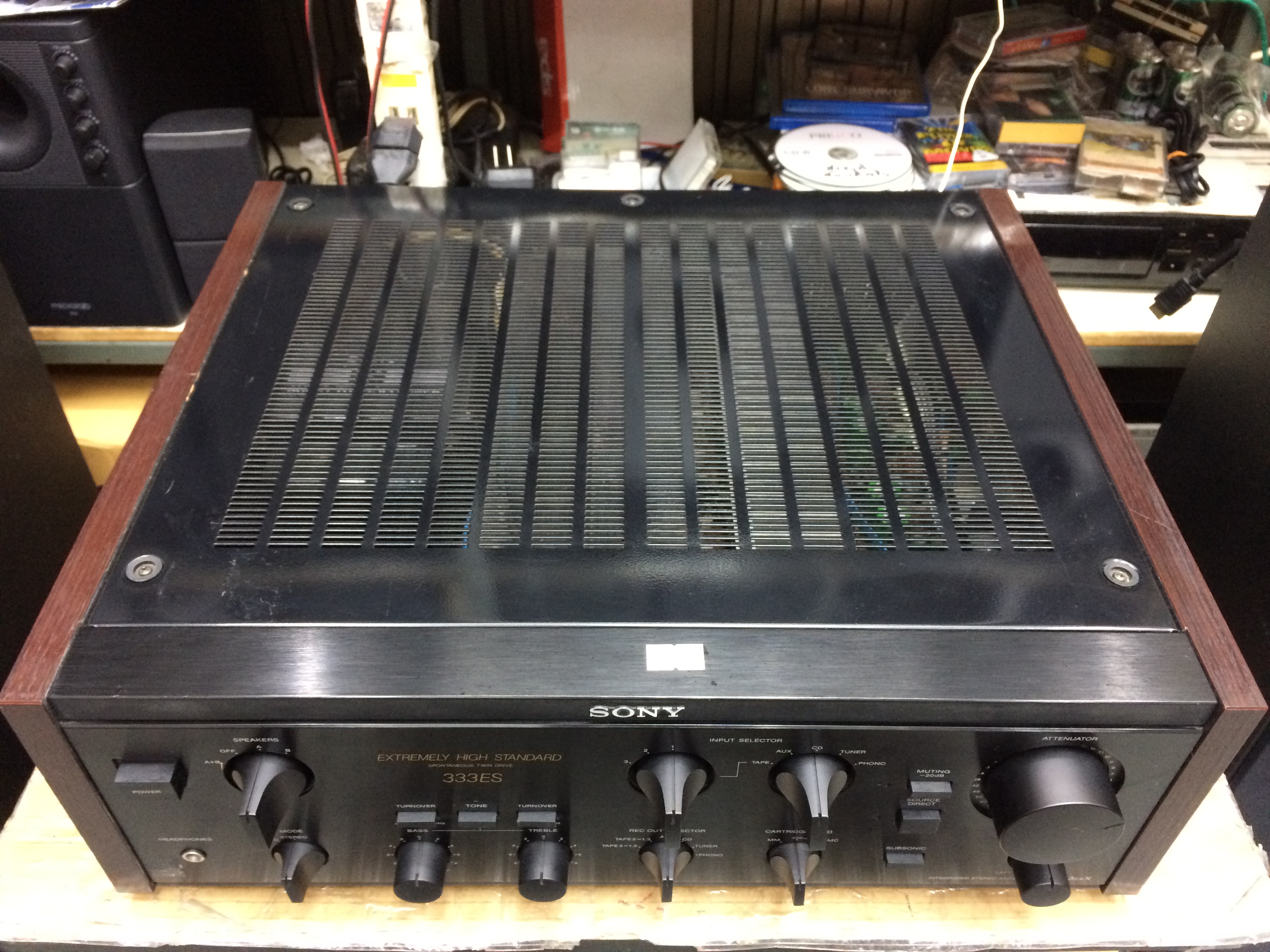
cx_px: 635
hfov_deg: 61.7
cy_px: 476
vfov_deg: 48.2
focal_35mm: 29
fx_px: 1064
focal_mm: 4.15
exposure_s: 1/17
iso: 320
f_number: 2.2
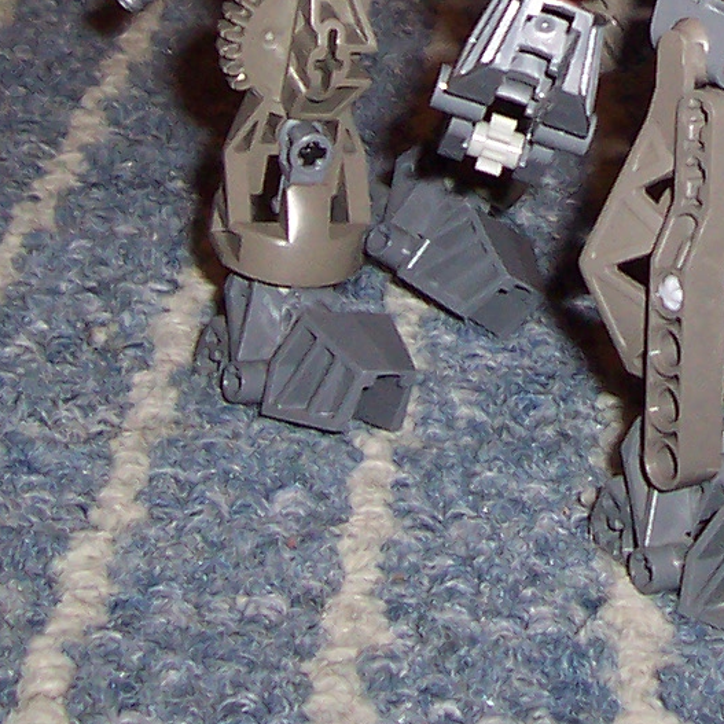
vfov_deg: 13.3
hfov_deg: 13.6
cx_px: 751
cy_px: -232
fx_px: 2982
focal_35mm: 126
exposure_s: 1/60
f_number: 2.8
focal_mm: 5.6
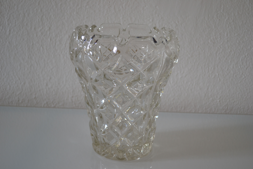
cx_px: 126
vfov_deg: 29.9
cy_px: 84
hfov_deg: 43.6
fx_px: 316
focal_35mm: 45
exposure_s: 1/30
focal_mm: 30
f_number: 4.5
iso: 400
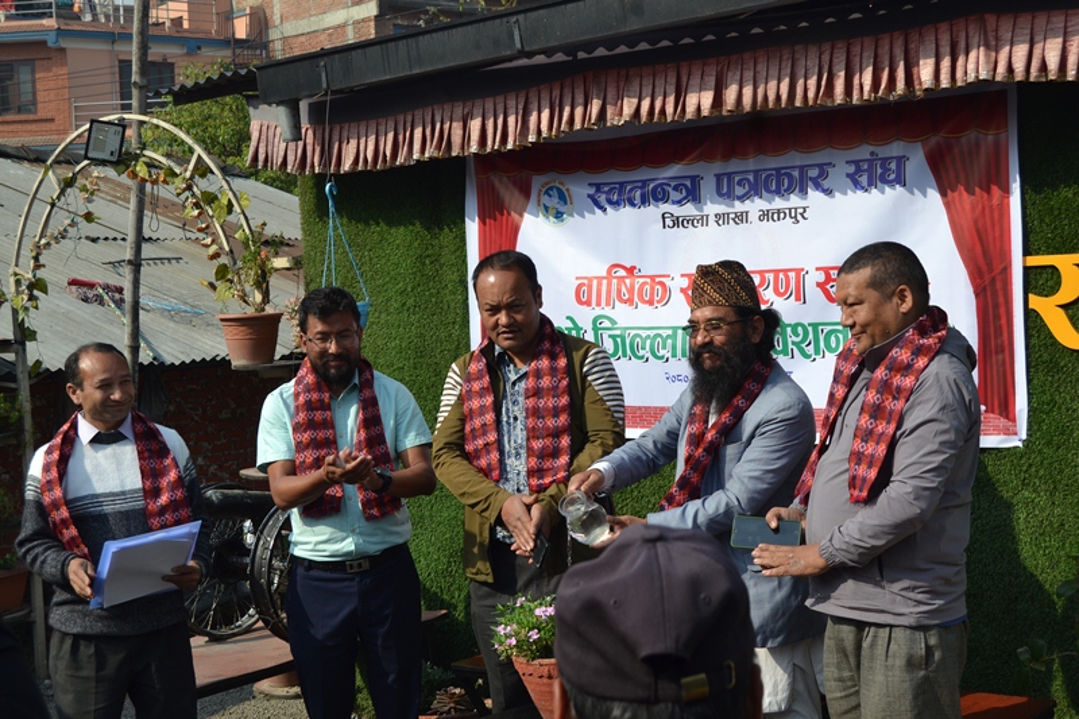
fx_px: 1708
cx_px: 540
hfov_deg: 35.1
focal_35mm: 57
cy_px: 360
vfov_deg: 23.8
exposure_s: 1/250
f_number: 7.1
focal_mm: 38
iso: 100
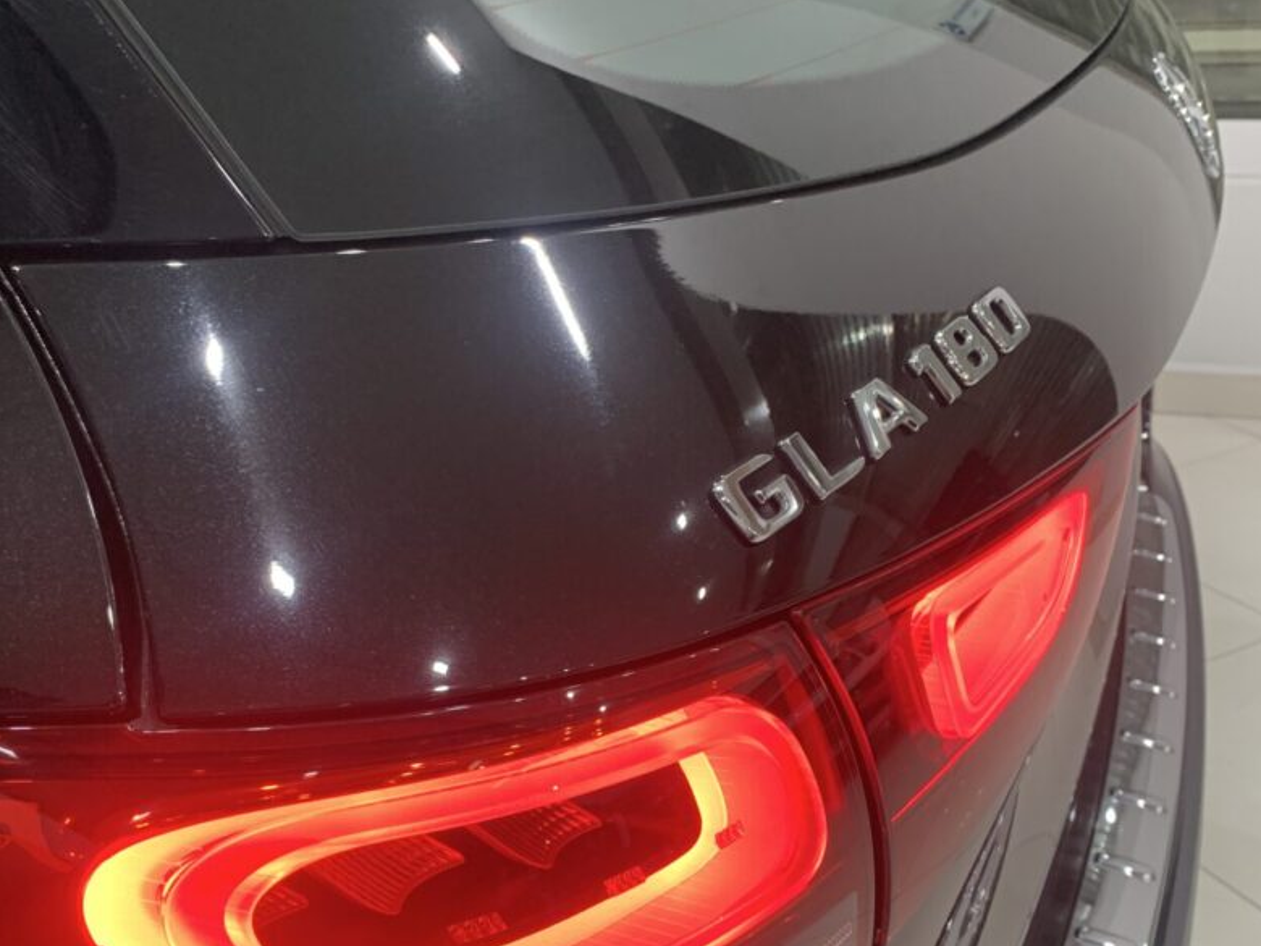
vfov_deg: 35.3
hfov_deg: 46.8
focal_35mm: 40
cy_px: 695
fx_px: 1457
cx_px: 606
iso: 100
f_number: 1.8
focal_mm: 4.25
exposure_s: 1/60
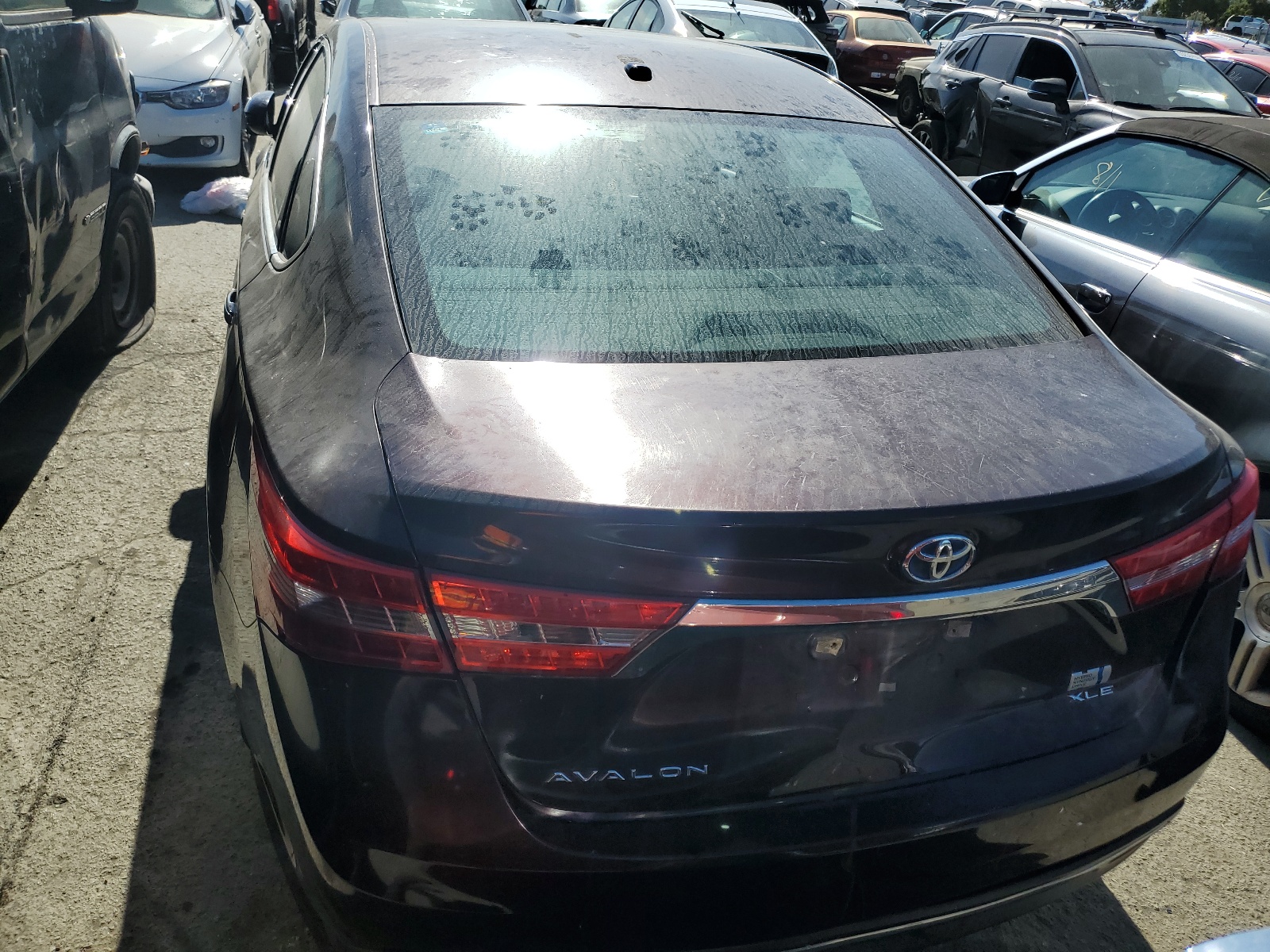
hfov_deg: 67.3
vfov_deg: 53.1
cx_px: 635
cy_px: 476
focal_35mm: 26
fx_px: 954
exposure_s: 1/5000
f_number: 1.5
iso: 50
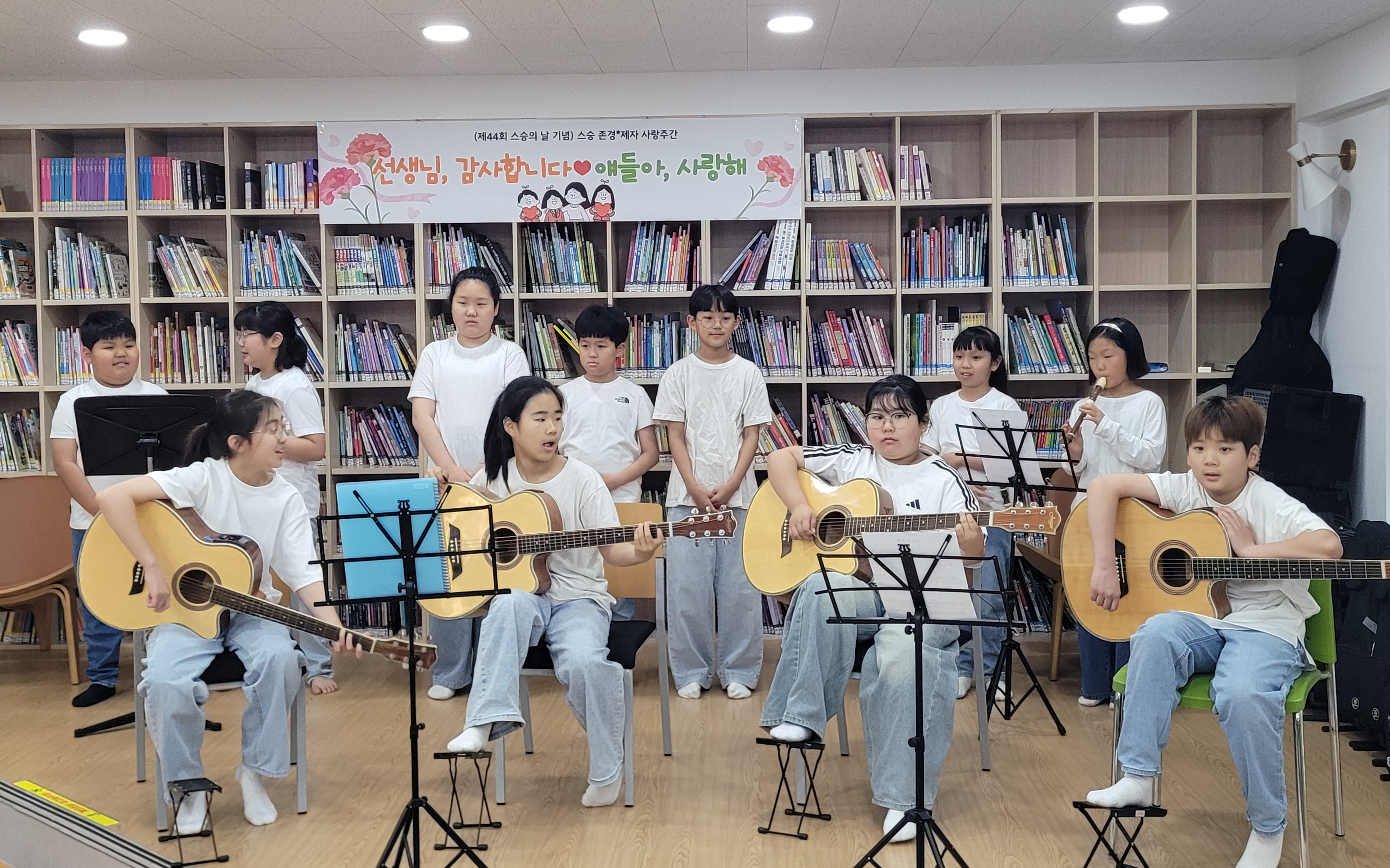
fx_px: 1061
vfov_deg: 44.5
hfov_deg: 66.5
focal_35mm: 28
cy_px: 398
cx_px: 702
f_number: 1.8
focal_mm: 5.4
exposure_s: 1/120
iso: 320
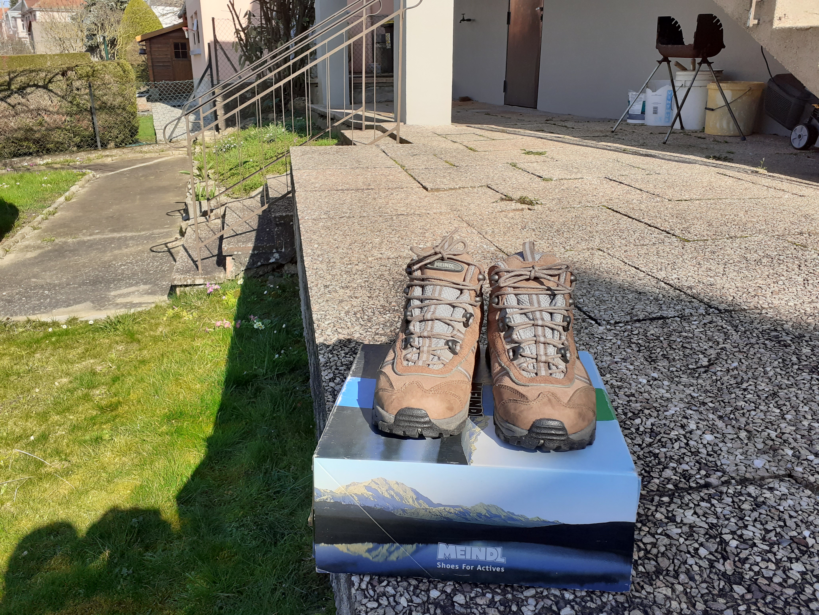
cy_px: 308
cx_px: 410
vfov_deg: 51.4
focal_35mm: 27
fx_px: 639
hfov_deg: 65.3
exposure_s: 1/1206
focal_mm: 3.6
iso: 40
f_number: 1.9
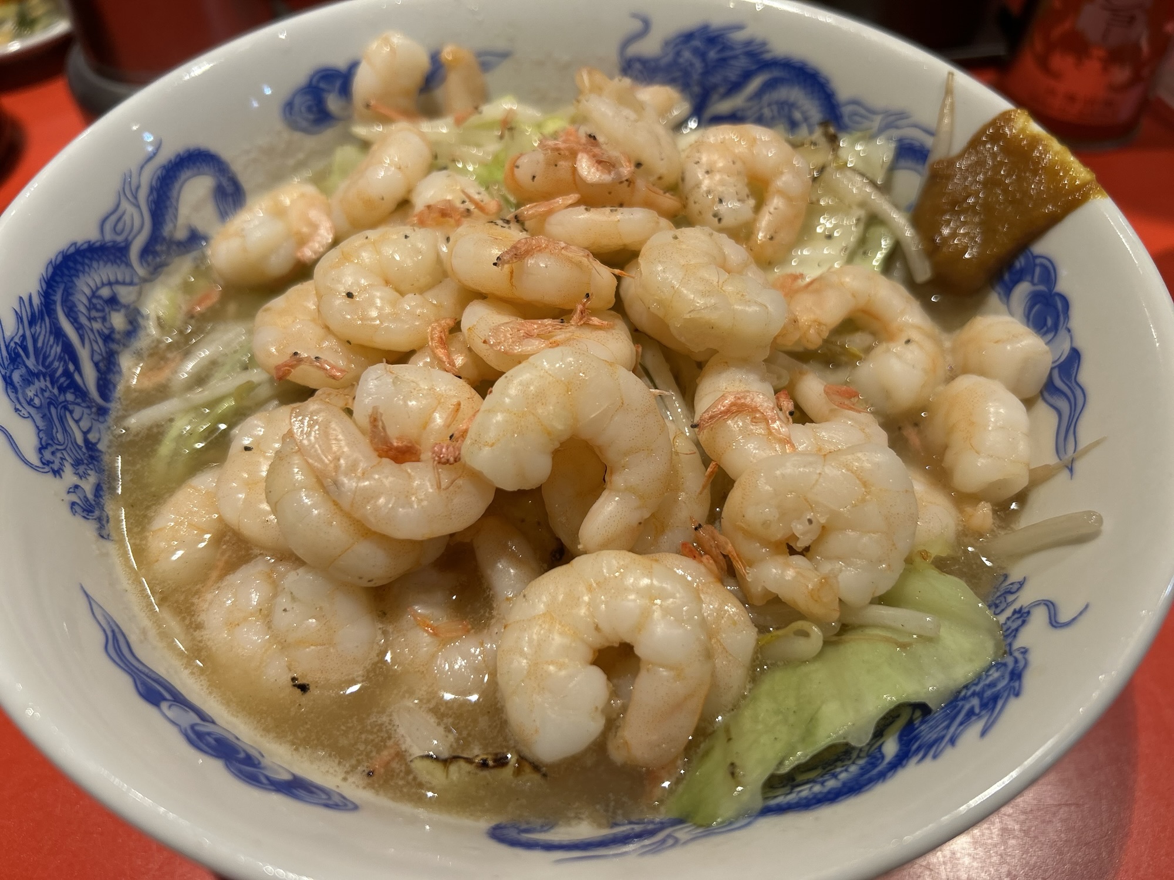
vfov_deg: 53.1
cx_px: 587
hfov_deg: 67.3
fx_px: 882
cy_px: 440
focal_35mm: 26
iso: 64
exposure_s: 1/100
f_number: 1.5
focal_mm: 5.7
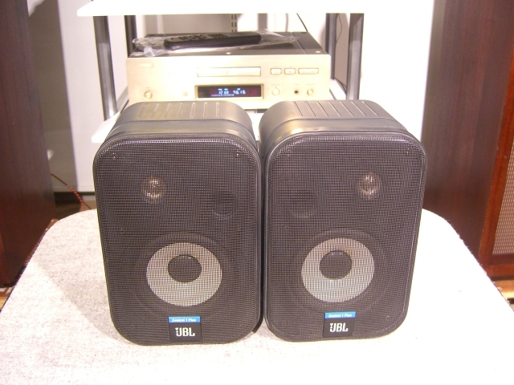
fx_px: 564
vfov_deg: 37.7
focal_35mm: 38
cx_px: 257
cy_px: 192
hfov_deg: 49.0
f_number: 2.8
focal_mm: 7.9
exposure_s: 1/8
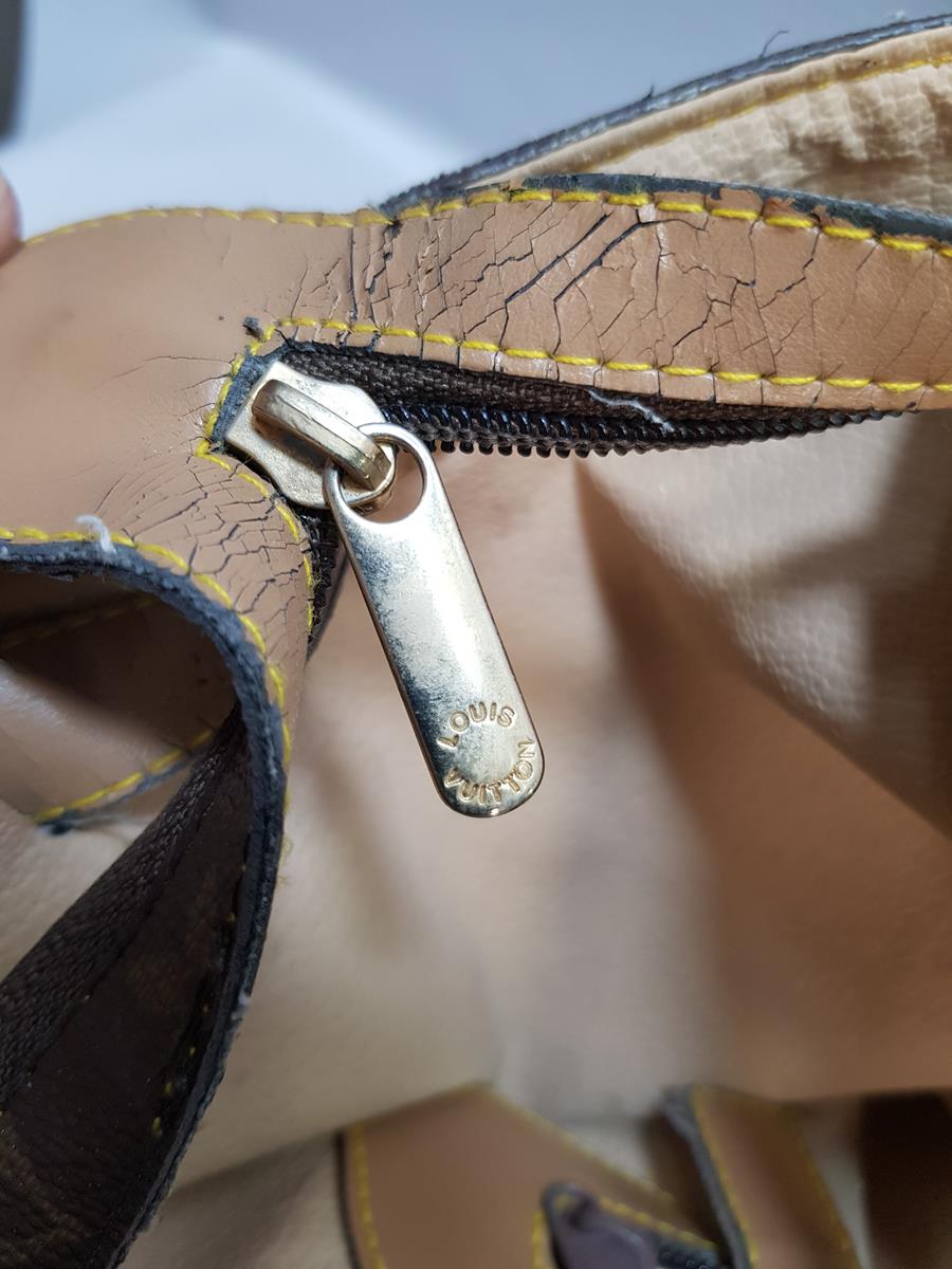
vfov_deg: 67.3
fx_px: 953
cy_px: 634
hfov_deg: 53.1
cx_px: 476
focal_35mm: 26
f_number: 1.7
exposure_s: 1/100
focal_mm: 4.3
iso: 80
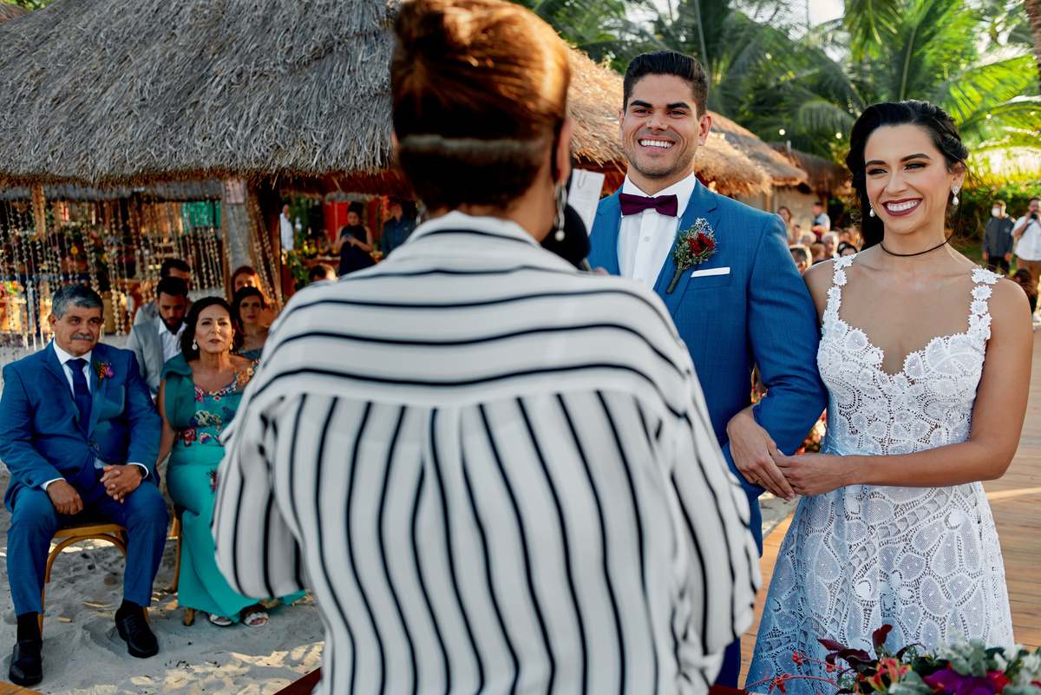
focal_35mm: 35
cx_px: 520
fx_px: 1012
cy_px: 348
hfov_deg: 54.4
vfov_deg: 37.9
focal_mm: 35
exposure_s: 1/200
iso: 160
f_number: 4
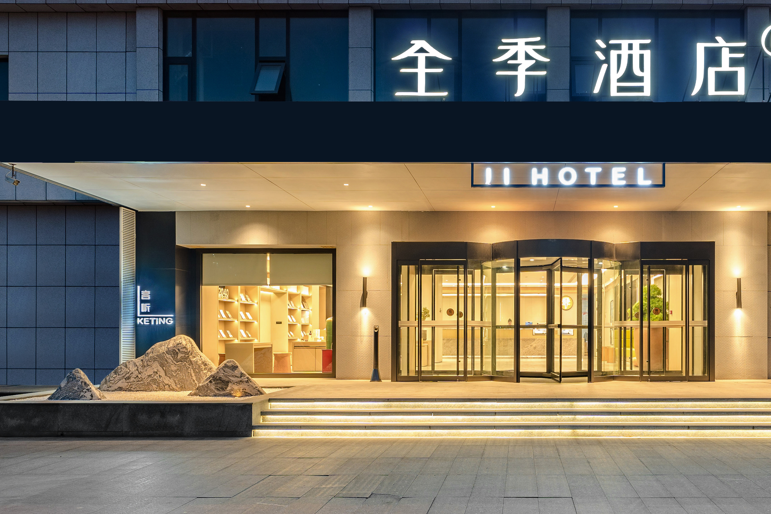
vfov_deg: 62.0
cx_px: 482
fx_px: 428
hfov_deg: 82.4
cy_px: 262
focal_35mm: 20
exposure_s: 1/4
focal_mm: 14
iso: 100
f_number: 8
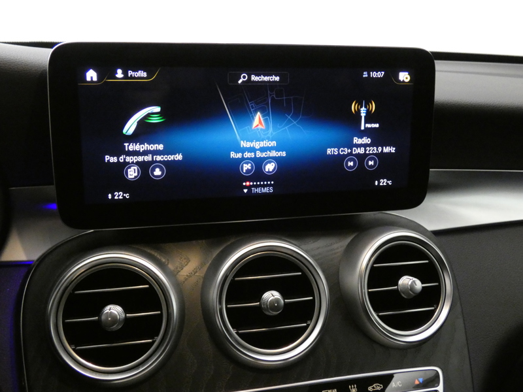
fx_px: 574
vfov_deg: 37.7
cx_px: 262
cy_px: 196
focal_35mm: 38
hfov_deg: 49.0
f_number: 3.5
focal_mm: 6.8
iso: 1600
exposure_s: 1/25
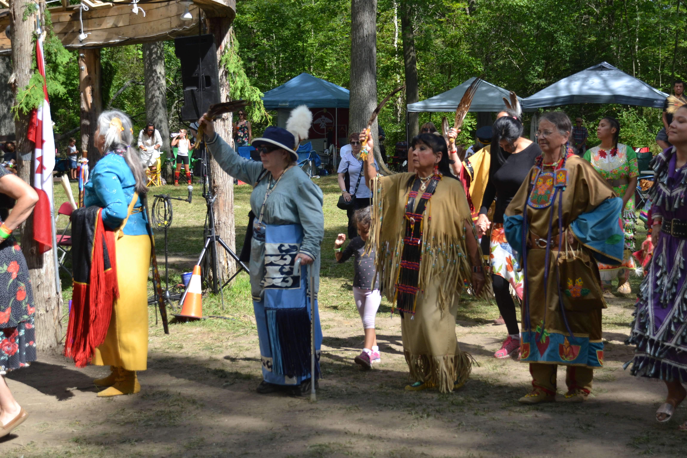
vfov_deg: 20.6
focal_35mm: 66
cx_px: 344
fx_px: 1259
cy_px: 229
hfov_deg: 30.5
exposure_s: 1/1000
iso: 400
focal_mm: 44
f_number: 4.5
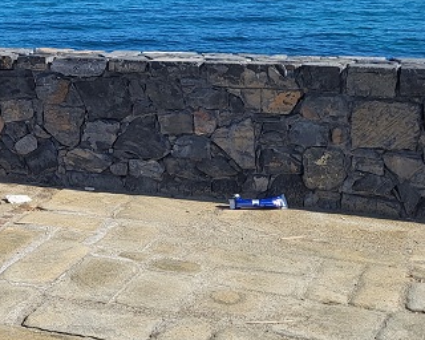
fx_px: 931
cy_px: 85
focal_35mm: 74
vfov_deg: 20.5
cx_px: -50
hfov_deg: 24.0
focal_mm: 5.4
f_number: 1.8
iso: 40
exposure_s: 1/2558
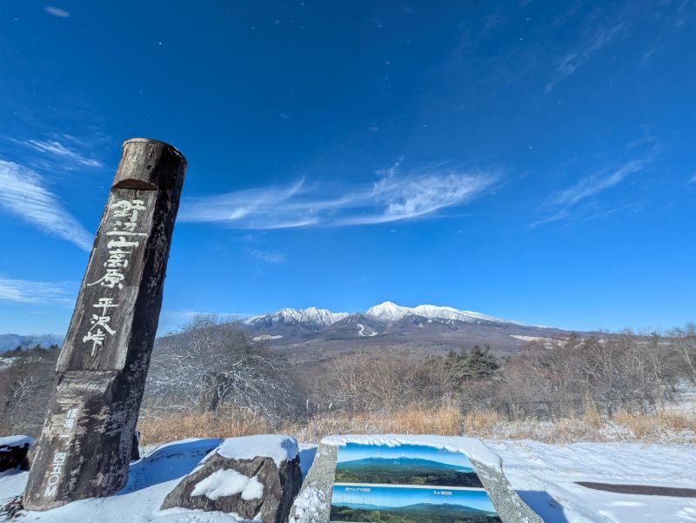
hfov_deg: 102.0
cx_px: 348
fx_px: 282
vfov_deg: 85.7
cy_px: 262
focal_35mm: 14
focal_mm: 1.83
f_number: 2.2
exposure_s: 1/2532
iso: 44
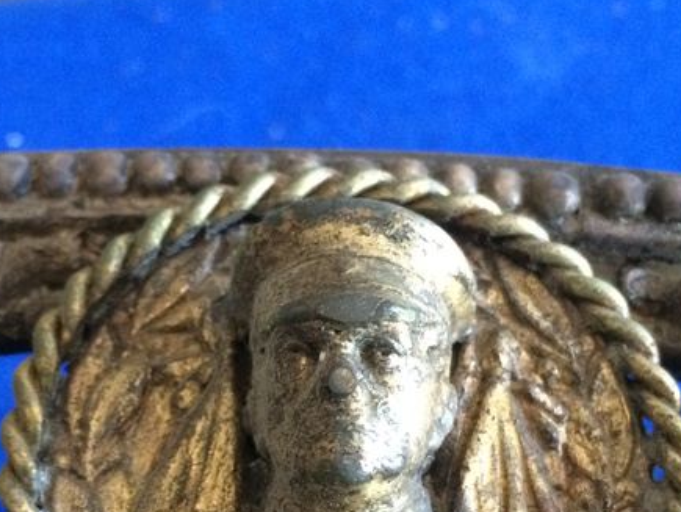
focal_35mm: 62
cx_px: 330
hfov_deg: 31.2
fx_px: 1221
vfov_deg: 23.1
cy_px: 460
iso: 320
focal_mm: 4.12
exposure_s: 1/30
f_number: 2.2
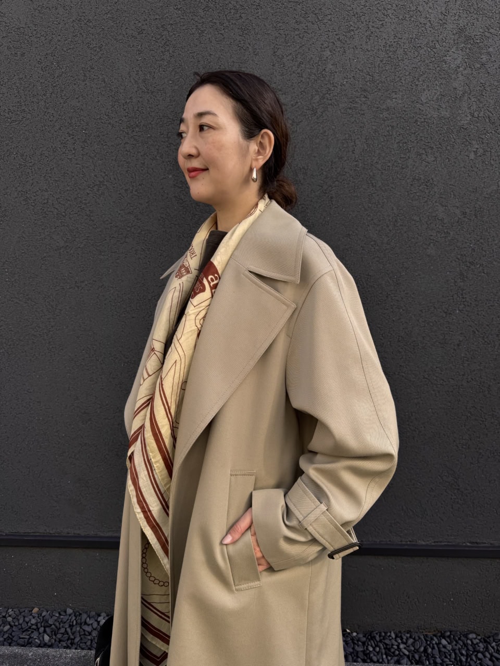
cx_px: 250
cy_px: 333
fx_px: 462
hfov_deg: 56.8
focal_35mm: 24
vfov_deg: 71.6
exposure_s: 1/604
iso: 80
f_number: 1.8
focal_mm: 6.8
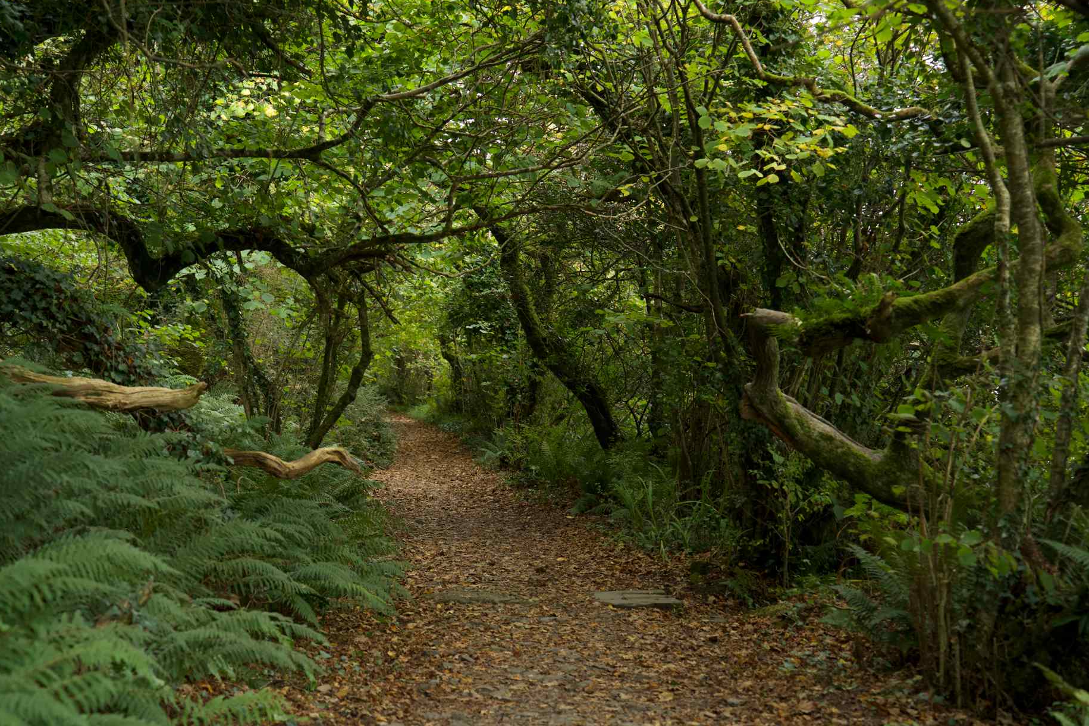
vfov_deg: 19.2
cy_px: 343
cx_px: 514
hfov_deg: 28.5
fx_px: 2147
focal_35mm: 71
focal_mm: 65
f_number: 4
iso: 1250
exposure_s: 1/320
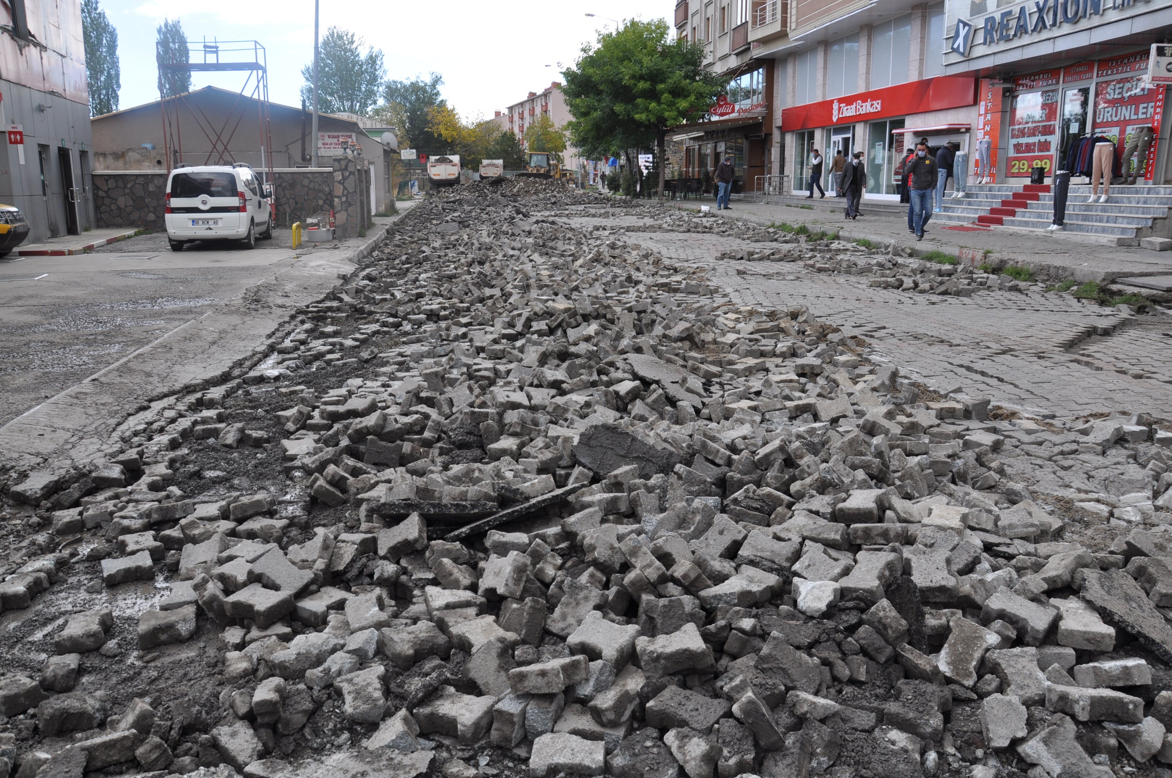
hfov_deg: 67.4
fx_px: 878
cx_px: 586
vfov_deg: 47.8
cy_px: 389
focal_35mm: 27
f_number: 7.1
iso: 200
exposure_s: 1/250
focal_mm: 18
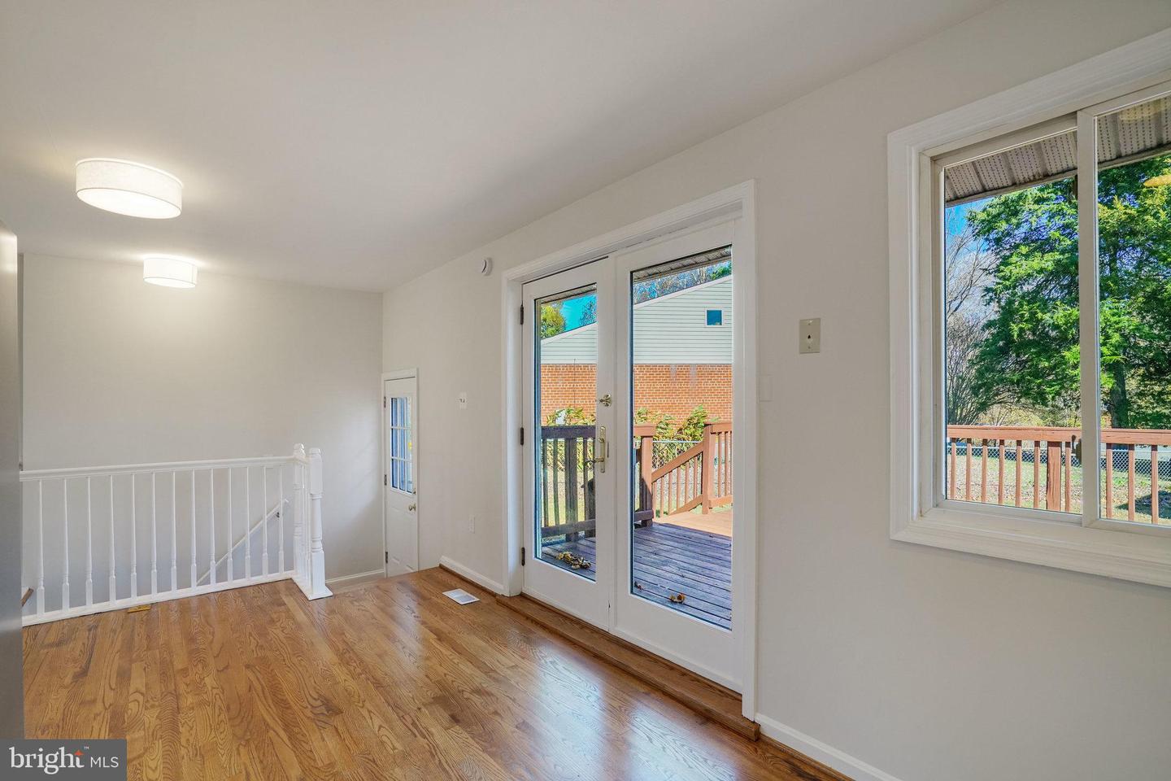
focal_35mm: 16
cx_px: 586
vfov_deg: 73.7
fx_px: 520
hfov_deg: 96.7
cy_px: 390
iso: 1250
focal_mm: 16
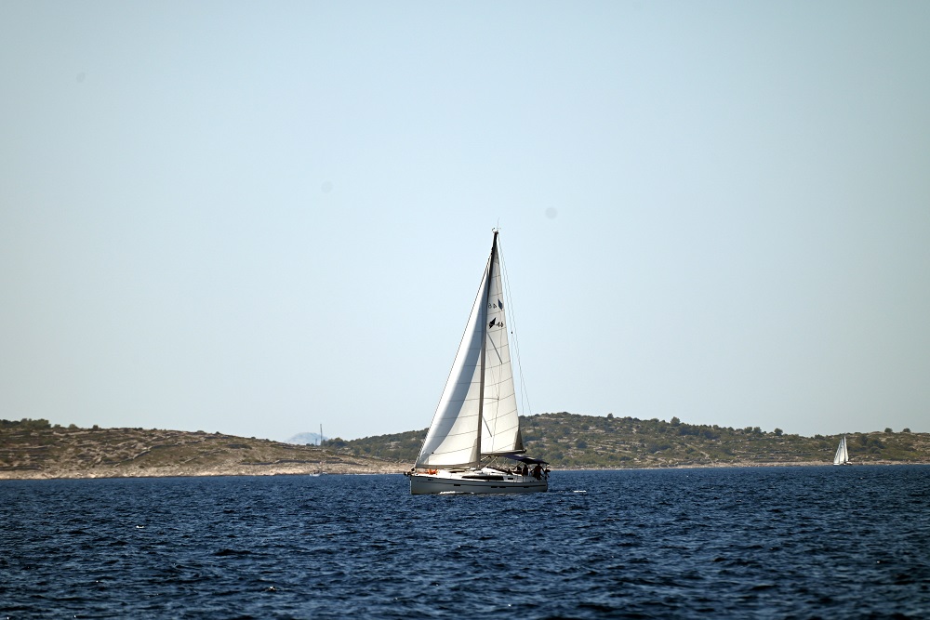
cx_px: 465
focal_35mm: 300
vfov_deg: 4.6
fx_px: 7751
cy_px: 310
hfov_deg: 6.9
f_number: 5.6
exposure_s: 1/1250
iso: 100
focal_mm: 300
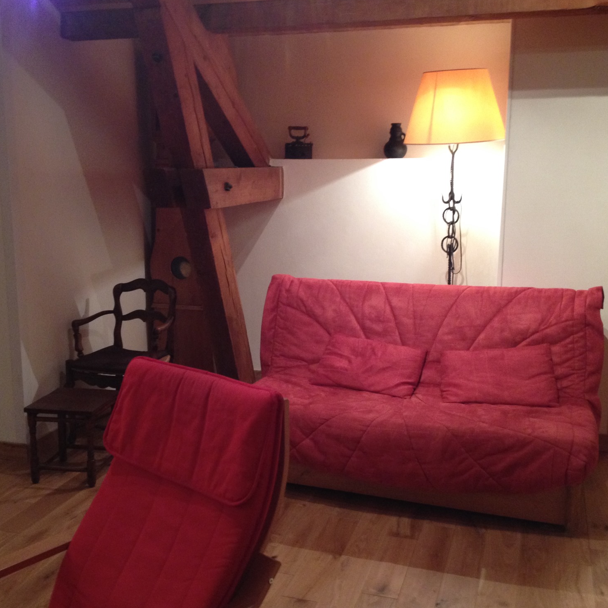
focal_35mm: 42
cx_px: 303
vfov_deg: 40.0
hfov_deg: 40.0
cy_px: 304
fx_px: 835
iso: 200
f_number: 2.4
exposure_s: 1/20
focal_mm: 4.28
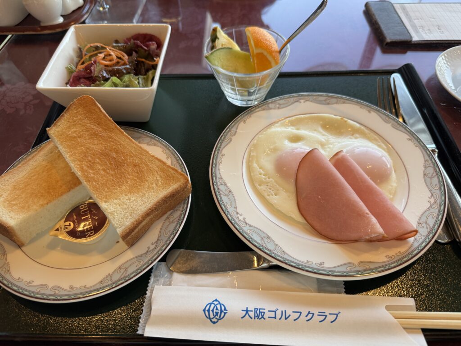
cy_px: 173
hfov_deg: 71.6
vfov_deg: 56.8
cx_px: 230
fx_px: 320
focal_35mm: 24
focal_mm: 6.76
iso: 160
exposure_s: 1/121
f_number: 1.78
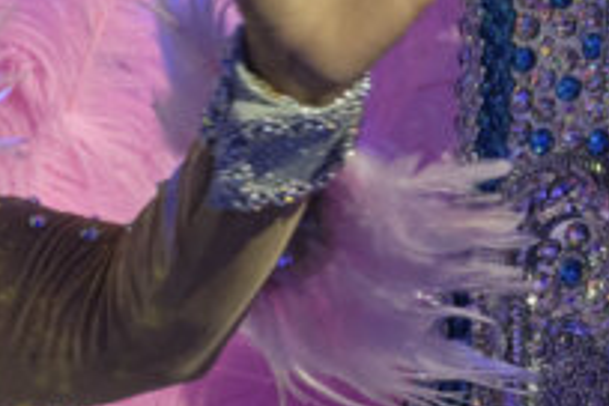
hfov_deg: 2.5
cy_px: -363
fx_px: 13904
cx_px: -466
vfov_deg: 1.7
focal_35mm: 822
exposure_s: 1/200
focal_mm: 140
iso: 1250
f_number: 2.8
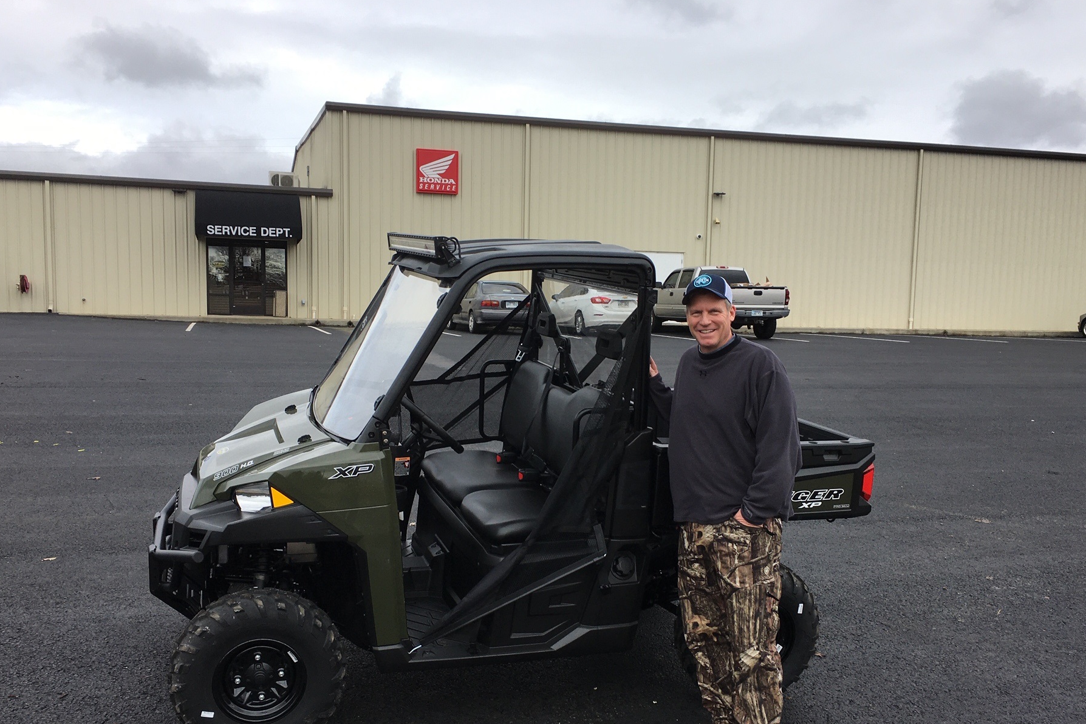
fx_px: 1026
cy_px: 452
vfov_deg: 38.6
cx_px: 529
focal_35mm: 34
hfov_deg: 55.8
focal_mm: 4.15
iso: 25
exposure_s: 1/874
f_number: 2.2
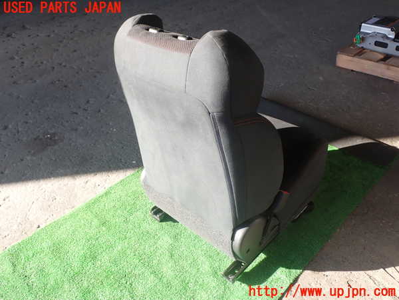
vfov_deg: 44.2
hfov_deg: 56.8
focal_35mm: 32
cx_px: 200
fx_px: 369
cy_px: 150
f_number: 3.2
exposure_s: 1/125
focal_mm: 5.79
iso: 100
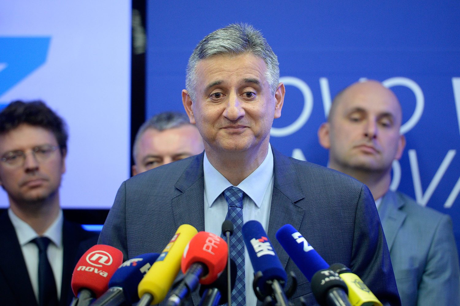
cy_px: 153
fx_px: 2555
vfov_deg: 6.9
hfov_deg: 10.3
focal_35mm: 200
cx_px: 230
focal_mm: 200
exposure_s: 1/200
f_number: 2.8
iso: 2000
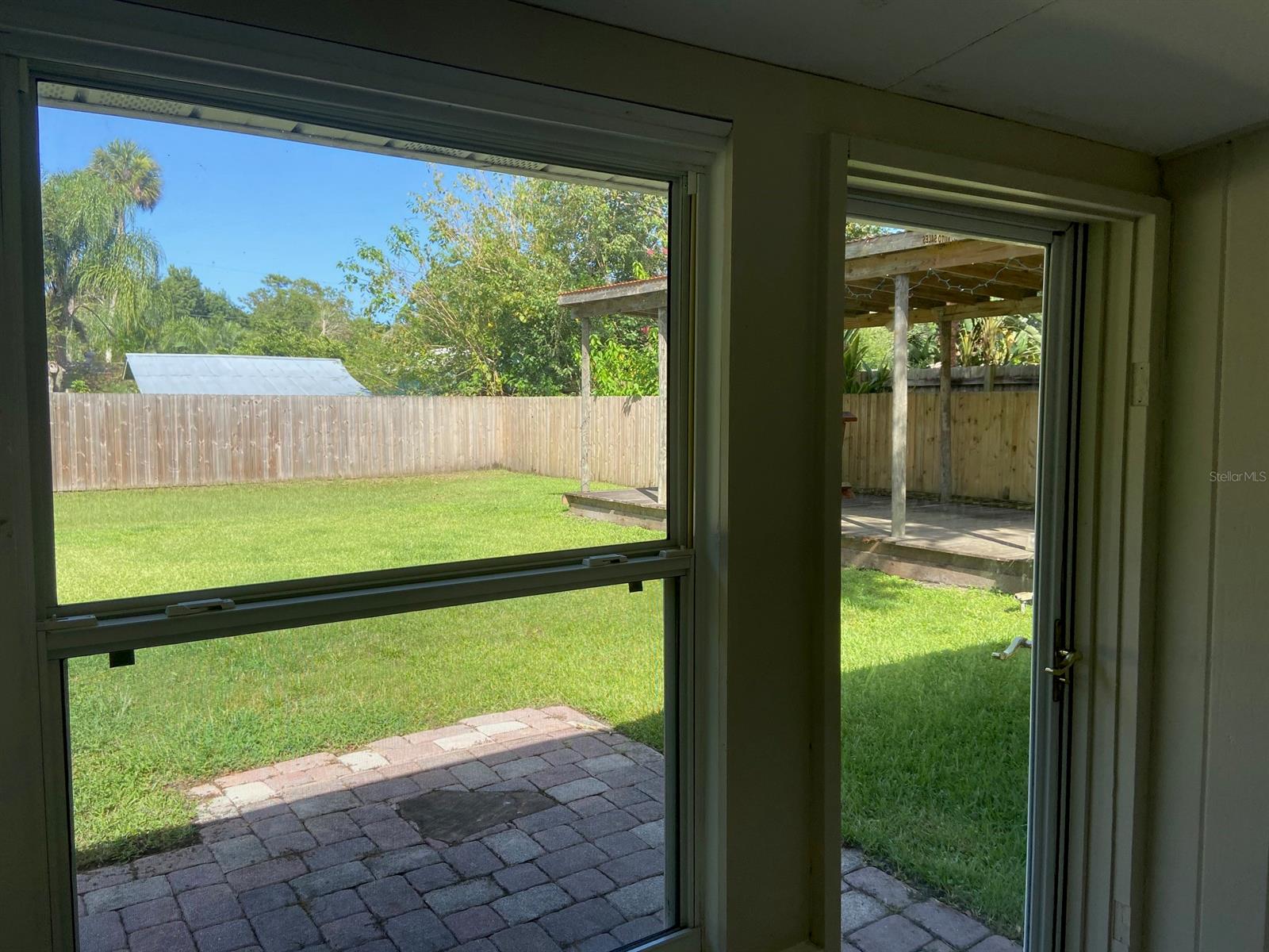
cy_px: 476
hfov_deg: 67.3
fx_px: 953
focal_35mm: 26
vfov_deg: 53.1
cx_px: 634
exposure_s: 1/864
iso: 32
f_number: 1.8
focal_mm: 4.25
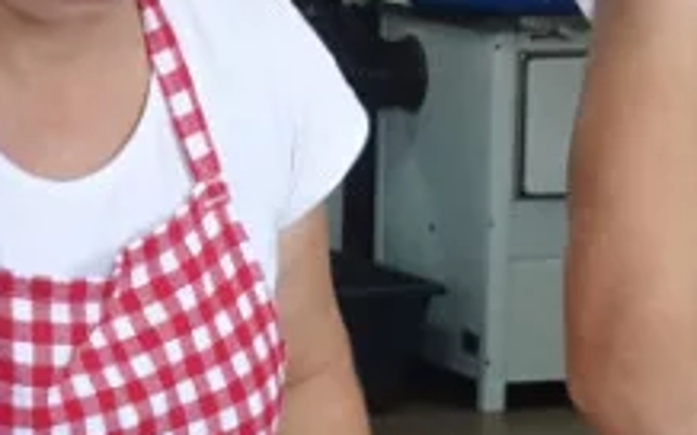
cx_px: -400
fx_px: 4481
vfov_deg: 5.5
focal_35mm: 236
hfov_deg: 8.7
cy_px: 553
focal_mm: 15.3
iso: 1600
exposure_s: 1/50
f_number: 6.3
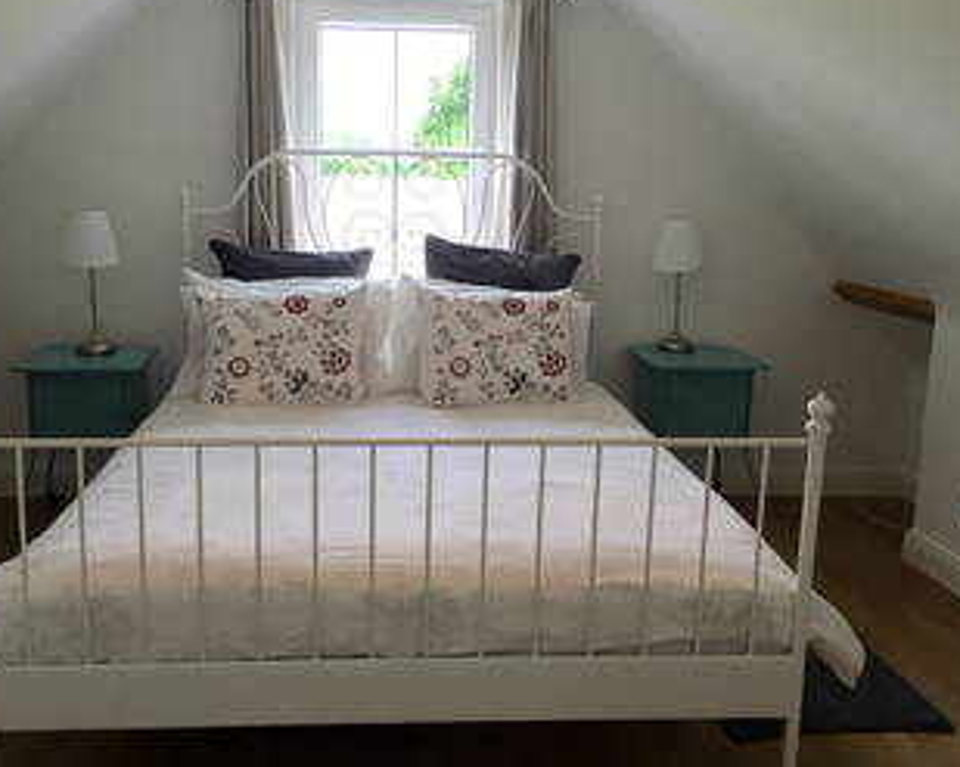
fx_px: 937
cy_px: 351
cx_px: 416
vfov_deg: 44.5
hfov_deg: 54.1
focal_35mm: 33
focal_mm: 4.15
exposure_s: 1/33
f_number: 2.2
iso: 32
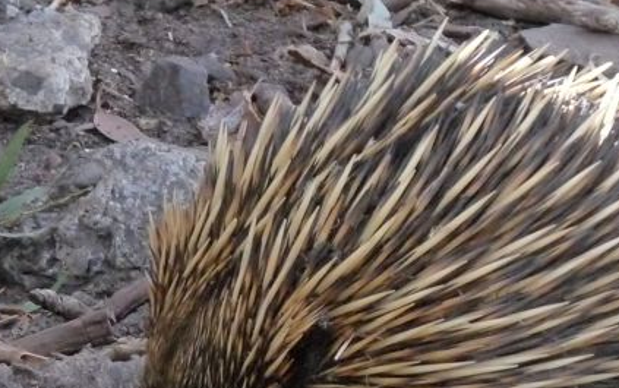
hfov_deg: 4.3
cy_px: 328
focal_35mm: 487
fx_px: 8221
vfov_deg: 2.7
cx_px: 266
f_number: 3.7
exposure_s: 1/320
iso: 800
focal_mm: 30.5
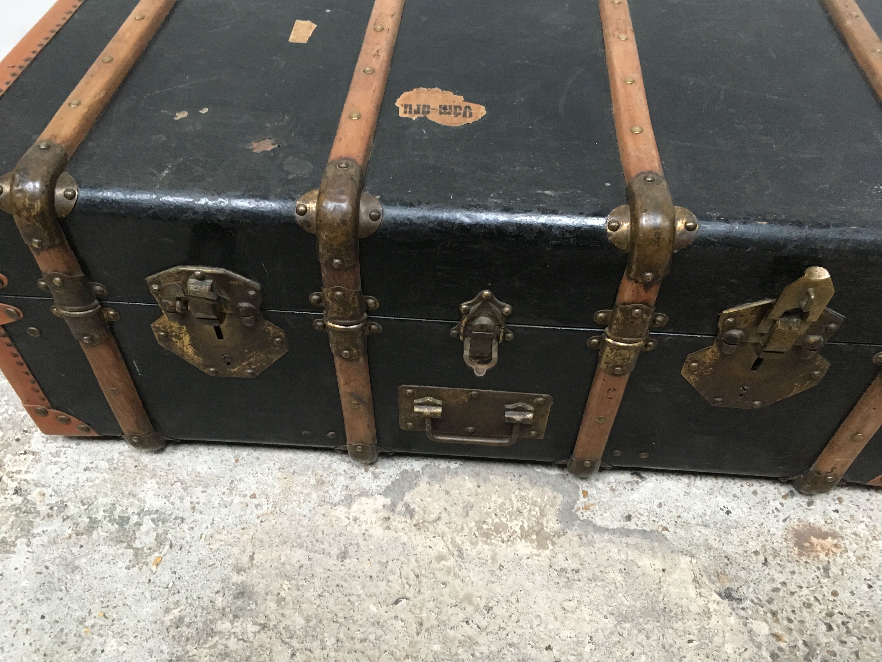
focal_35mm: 29
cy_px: 331
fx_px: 739
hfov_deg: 61.7
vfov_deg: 48.2
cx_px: 441
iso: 250
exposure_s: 1/33
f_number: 2.2
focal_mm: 4.15
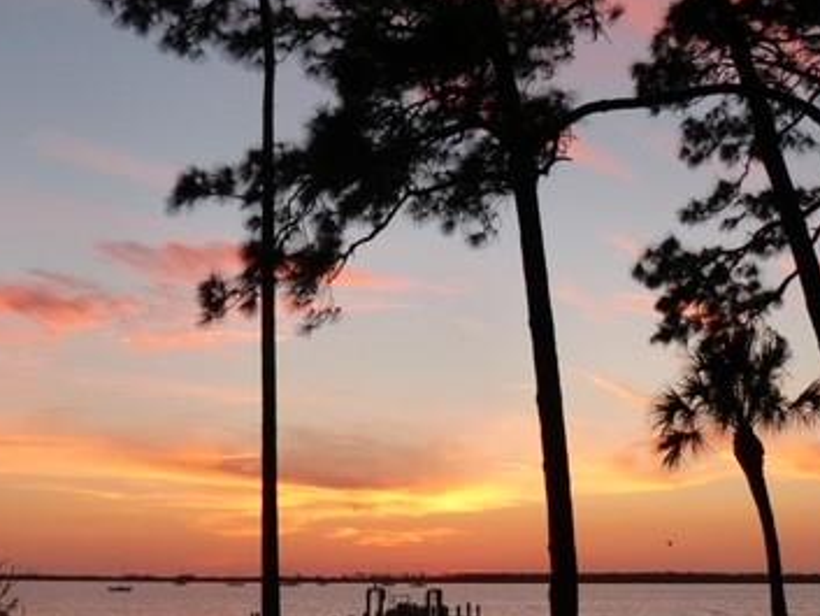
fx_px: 1374
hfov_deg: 33.1
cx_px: 483
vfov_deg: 25.2
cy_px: 249
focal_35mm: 58
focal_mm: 5.7
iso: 160
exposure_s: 1/160
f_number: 3.2
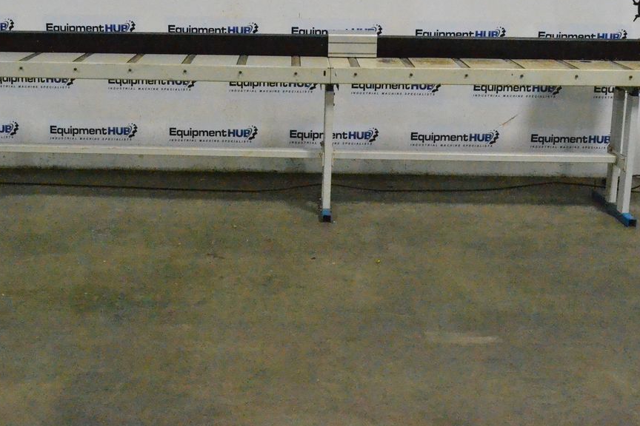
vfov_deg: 27.6
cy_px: 97
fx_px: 853
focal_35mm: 48
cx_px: 276
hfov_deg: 41.0
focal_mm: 20
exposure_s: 1/320
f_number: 9
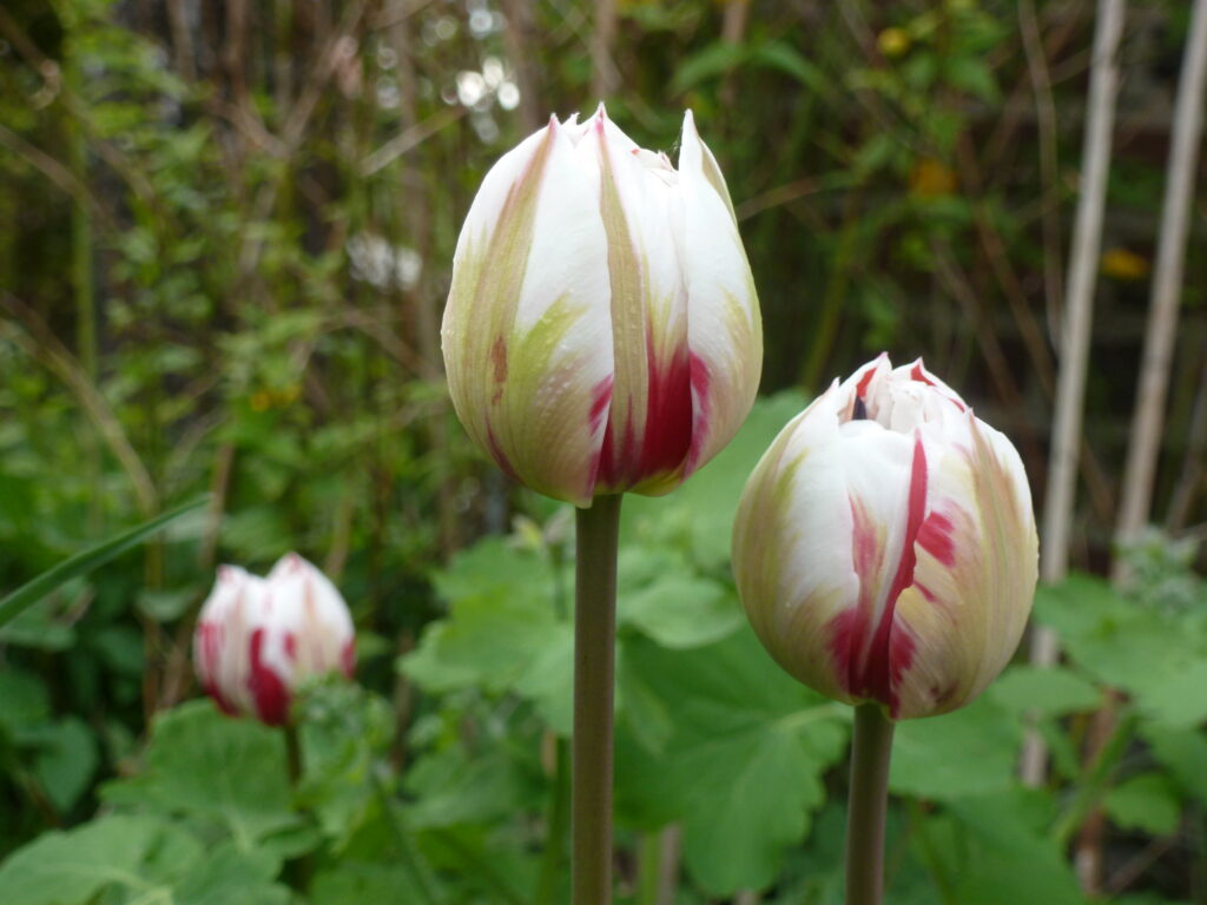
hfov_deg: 38.9
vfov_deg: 29.7
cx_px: 604
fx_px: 1709
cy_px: 452
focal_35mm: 49
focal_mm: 8.7
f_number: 4.1
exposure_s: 1/60
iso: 125
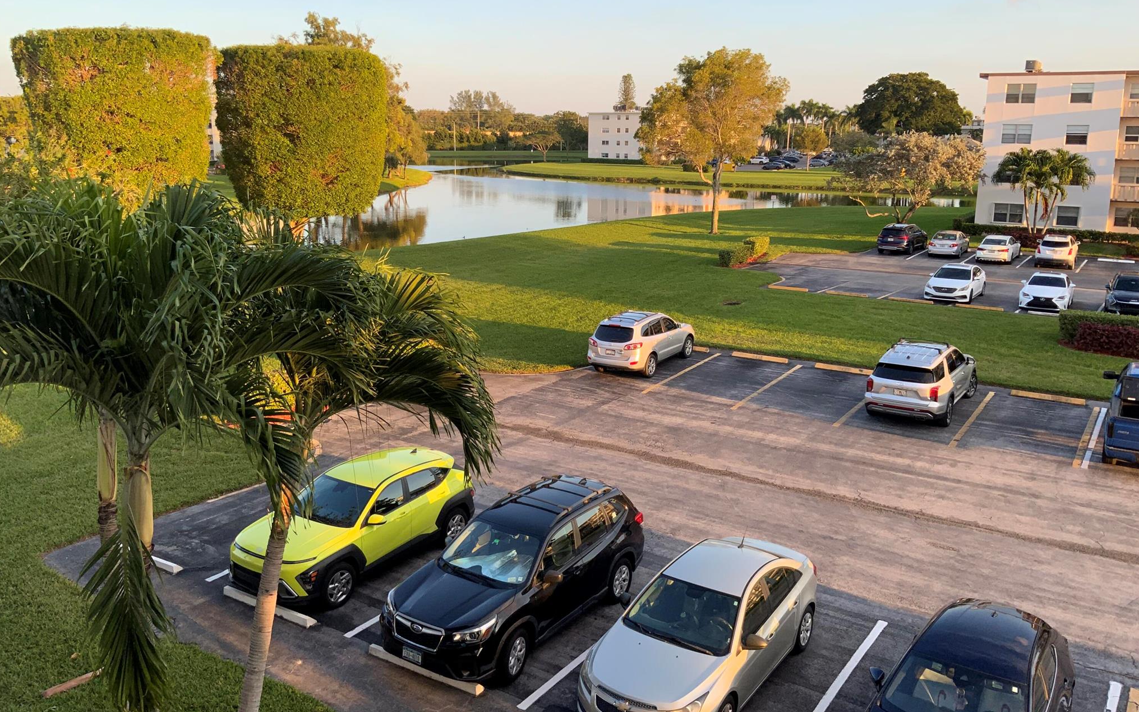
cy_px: 327
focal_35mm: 31
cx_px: 570
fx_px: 962
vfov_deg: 40.6
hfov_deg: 61.2
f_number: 1.8
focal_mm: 3
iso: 16
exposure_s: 1/353
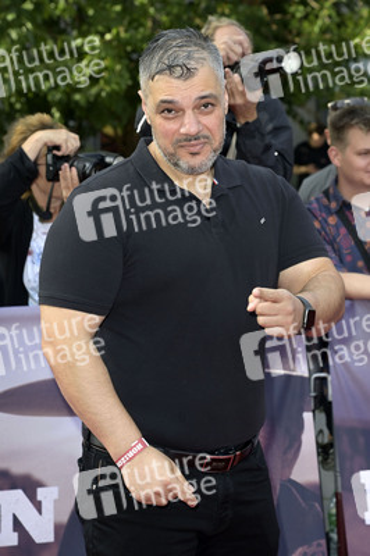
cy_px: 278
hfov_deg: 16.0
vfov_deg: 23.9
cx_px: 185
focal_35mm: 85
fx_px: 1313
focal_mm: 85
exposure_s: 1/250
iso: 400
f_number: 5.6
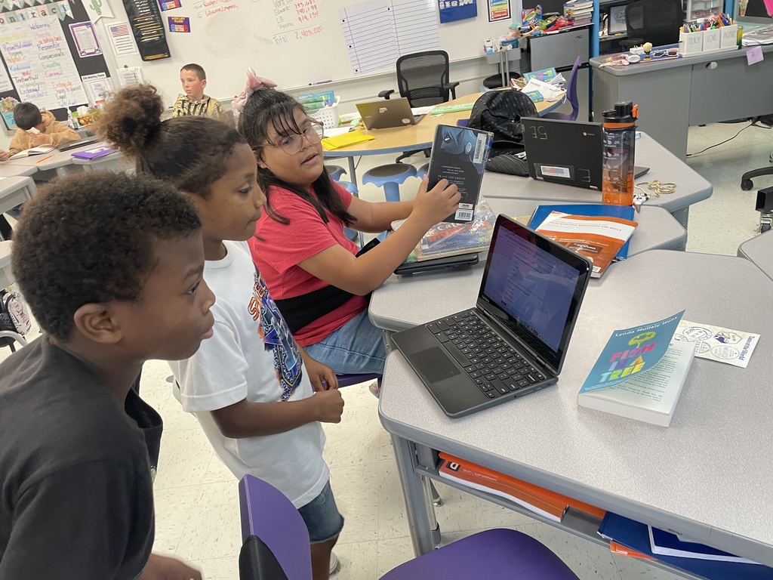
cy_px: 290
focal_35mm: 26
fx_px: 581
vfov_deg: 53.1
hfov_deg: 67.3
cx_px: 386
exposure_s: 1/60
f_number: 1.6
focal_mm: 4.2
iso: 160
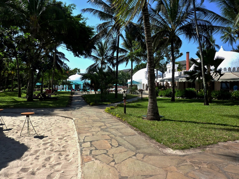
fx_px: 173
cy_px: 90
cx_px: 120
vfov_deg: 54.9
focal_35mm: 25
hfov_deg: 69.4
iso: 125
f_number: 5
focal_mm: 4.1
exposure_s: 1/500
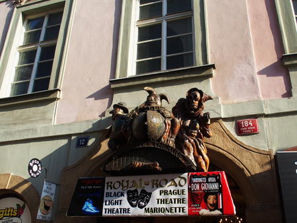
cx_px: 148
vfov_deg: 44.2
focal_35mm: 32
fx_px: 275
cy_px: 112
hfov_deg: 56.8
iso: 100
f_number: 3.5
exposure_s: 1/320
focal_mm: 6.7
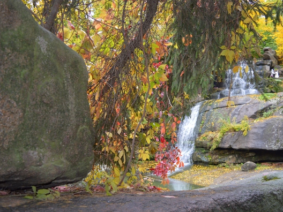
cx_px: 156
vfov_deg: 39.7
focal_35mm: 36
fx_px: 294
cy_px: 106
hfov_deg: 51.3
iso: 100
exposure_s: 1/50
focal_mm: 22
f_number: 3.8
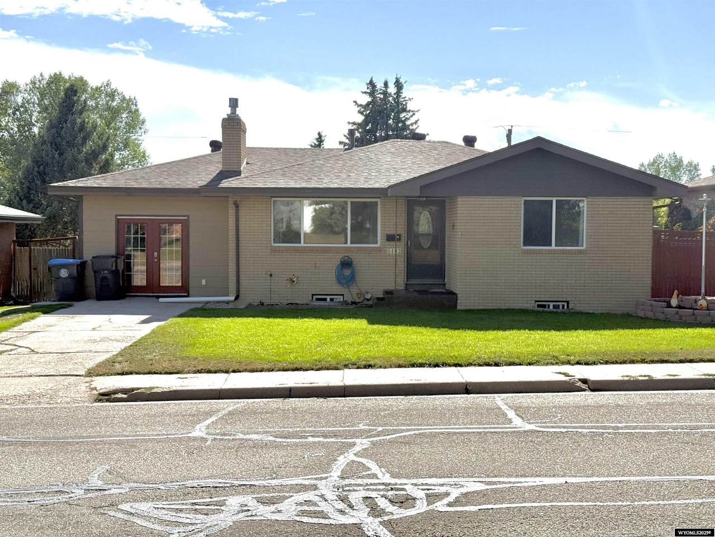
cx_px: 358
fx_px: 991
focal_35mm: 48
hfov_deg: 39.7
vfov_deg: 30.3
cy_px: 268
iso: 64
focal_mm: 6.76
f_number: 1.78
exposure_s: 1/7143
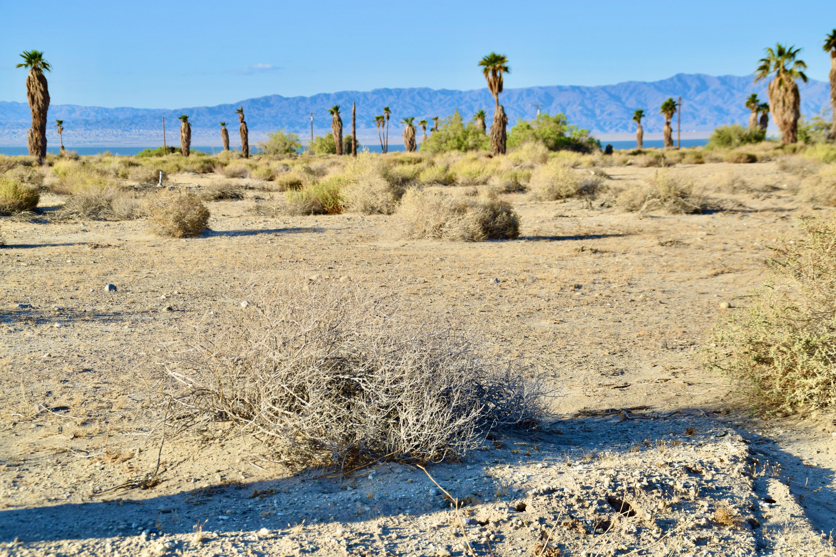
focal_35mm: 72
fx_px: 1672
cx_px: 418
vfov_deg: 18.9
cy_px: 278
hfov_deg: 28.1
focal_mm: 48
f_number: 10
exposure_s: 1/400
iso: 200
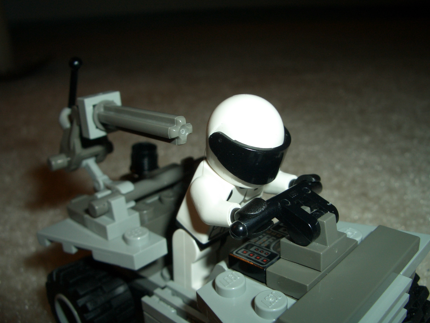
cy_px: 161
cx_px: 212
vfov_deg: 39.7
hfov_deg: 51.4
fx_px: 447
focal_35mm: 36
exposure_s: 1/60
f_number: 4.3
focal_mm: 5.8
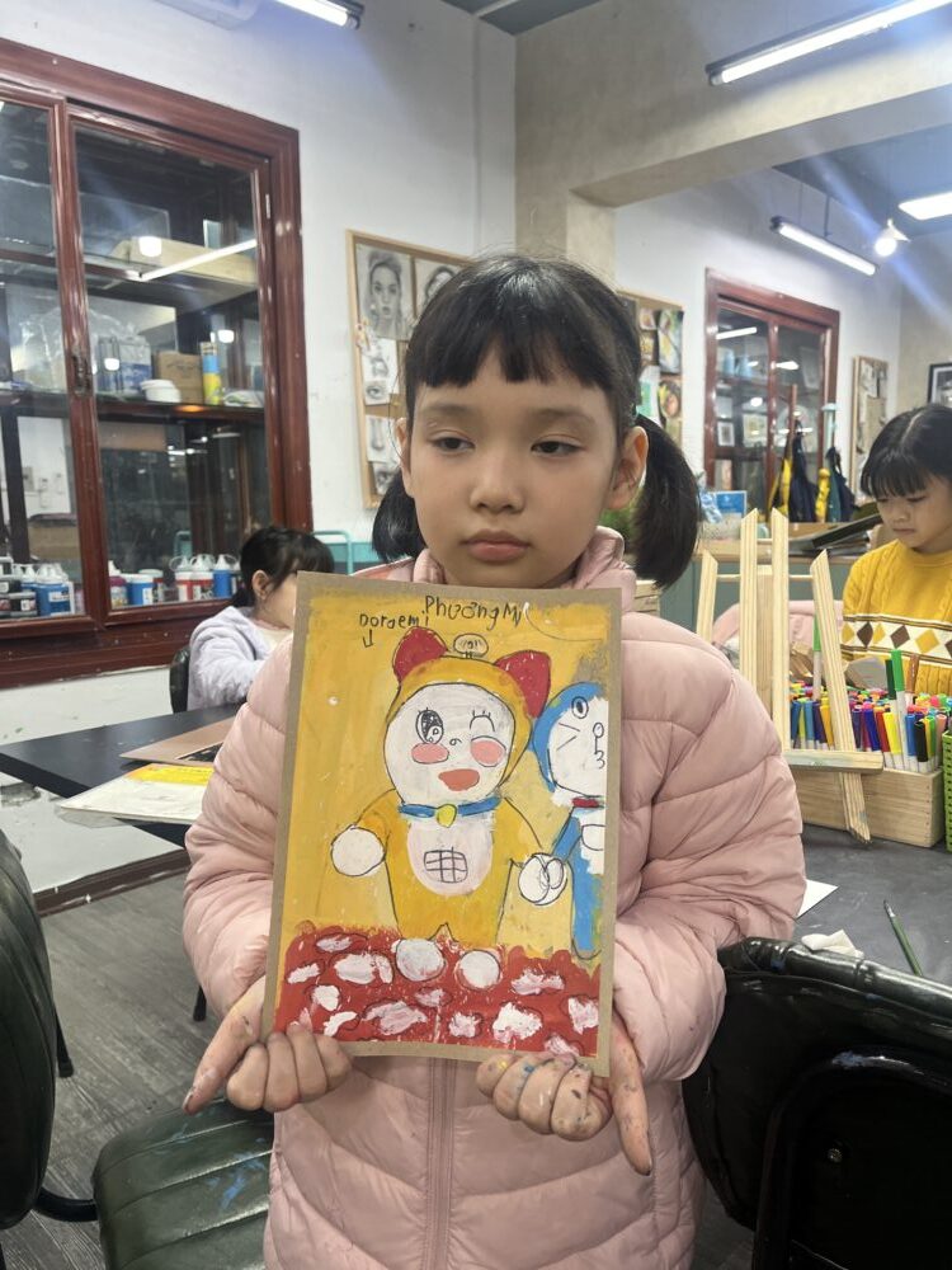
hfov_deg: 53.1
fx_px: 953
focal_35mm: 26
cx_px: 476
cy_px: 635
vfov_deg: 67.3
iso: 125
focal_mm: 5.1
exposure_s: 1/100
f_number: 1.6
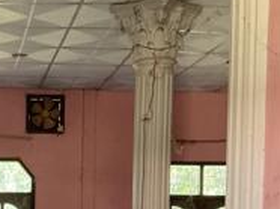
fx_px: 832
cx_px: 15
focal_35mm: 103
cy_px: 280
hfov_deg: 18.7
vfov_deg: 13.7
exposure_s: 1/60
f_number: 1.8
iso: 250
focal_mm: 3
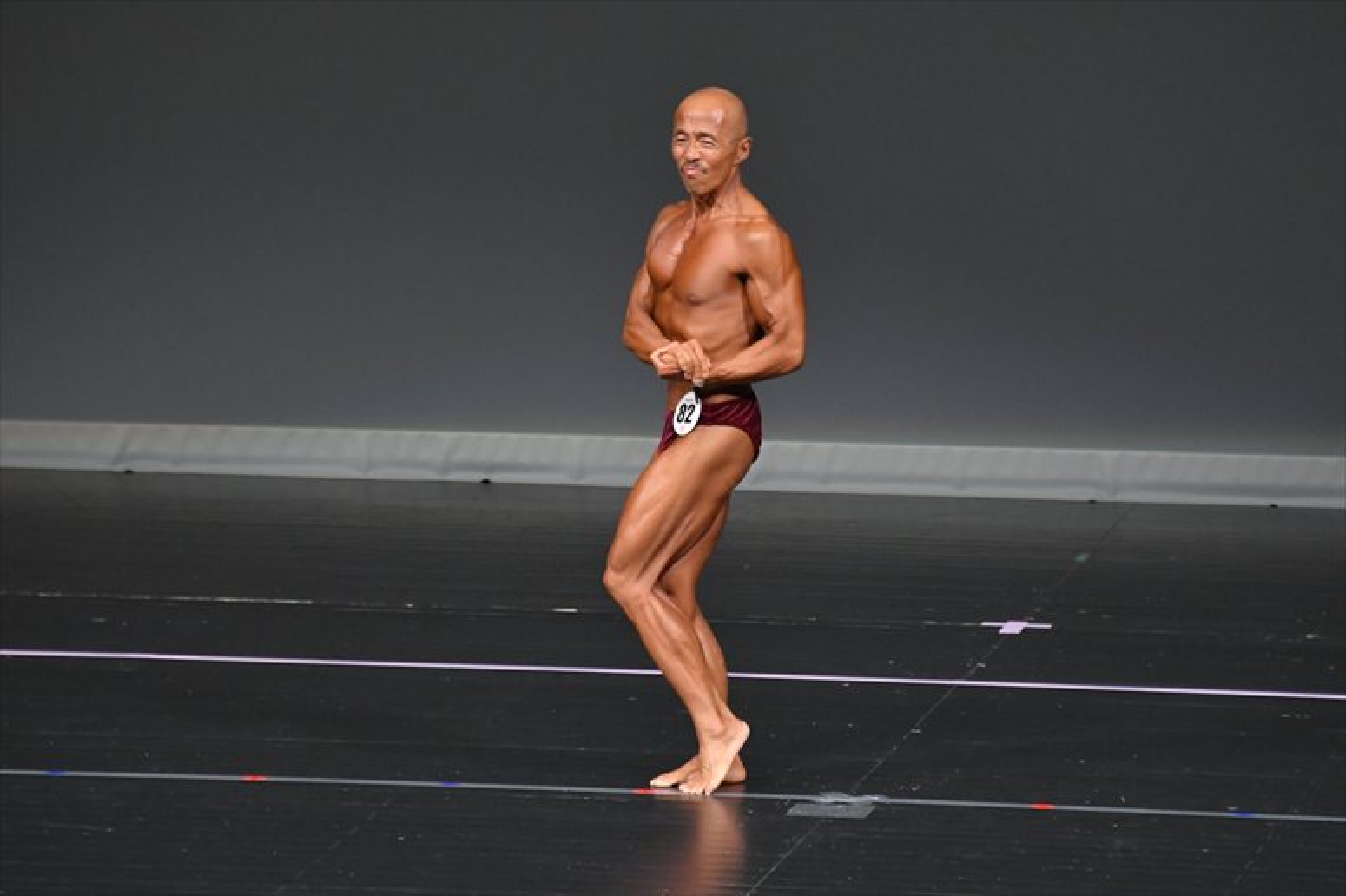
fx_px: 14014
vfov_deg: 3.7
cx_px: 673
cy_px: 448
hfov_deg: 5.5
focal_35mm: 375
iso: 4000
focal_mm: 250
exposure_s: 1/400
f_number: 5.6
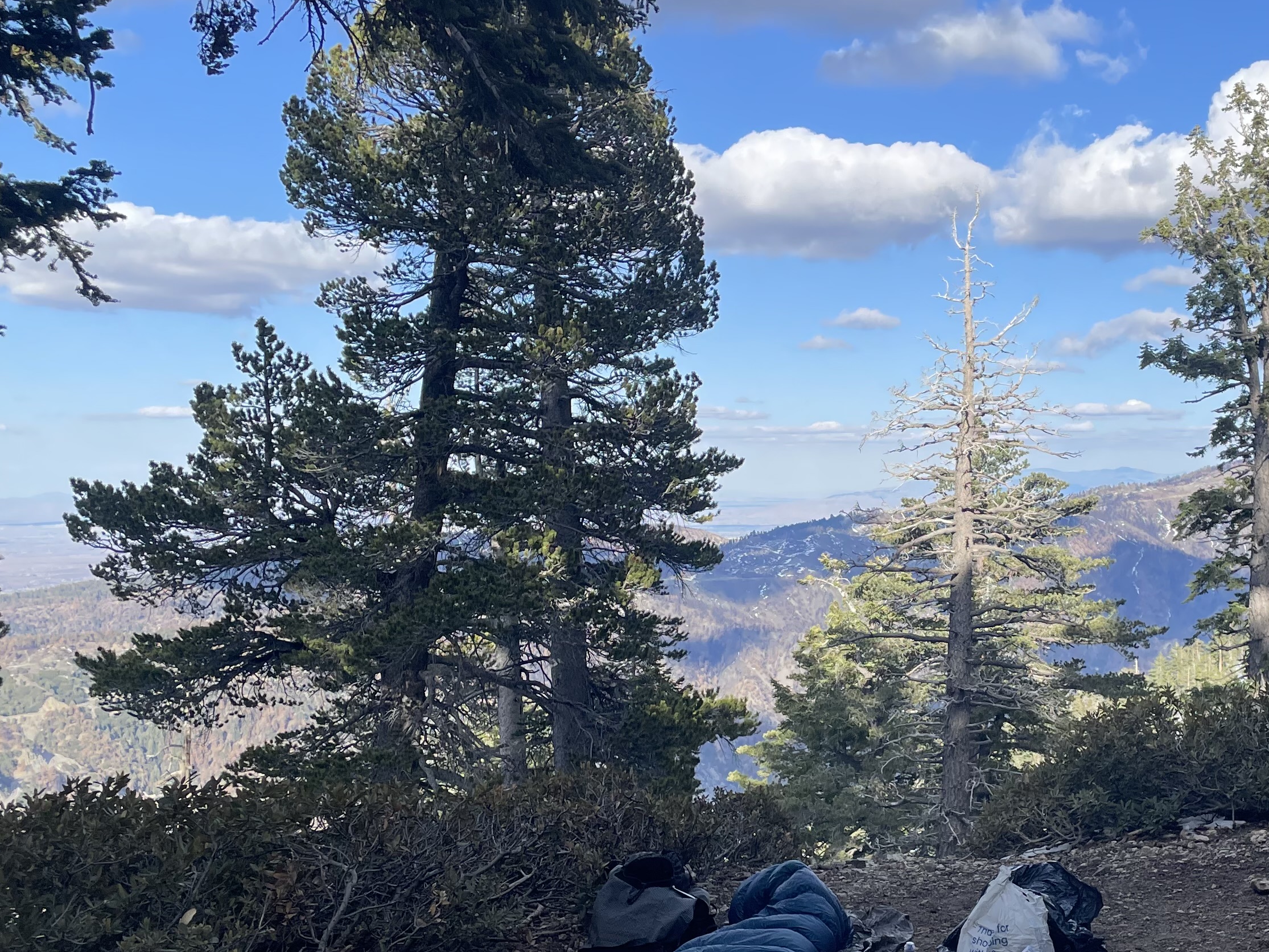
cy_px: 629
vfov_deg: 30.7
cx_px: 901
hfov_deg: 39.7
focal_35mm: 47
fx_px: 1723
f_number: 1.6
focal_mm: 4.2
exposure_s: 1/1949
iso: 32
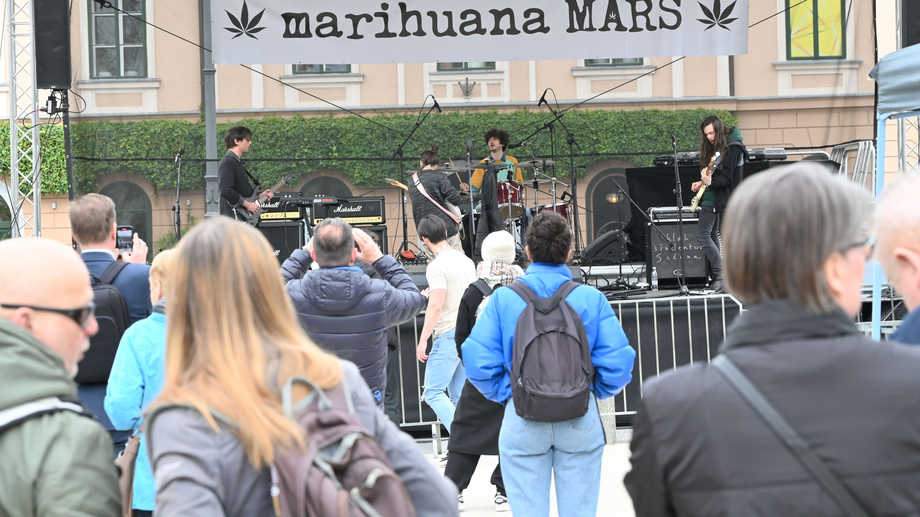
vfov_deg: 11.3
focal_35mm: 107
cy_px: 226
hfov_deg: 20.0
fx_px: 2610
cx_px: 460
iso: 1250
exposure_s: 1/250
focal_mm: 102
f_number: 9
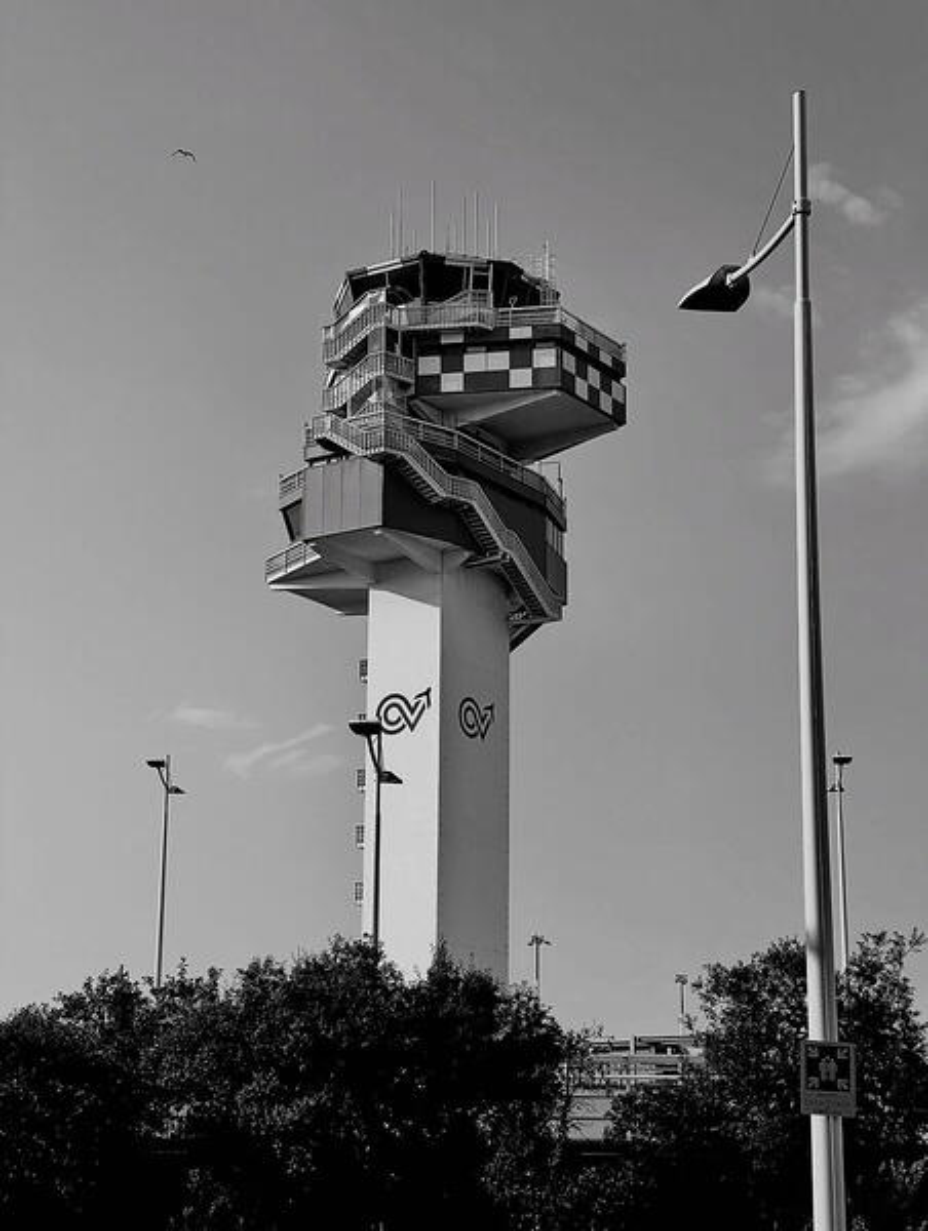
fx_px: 2281
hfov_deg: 23.0
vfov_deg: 30.2
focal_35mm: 64
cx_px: 464
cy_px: 616
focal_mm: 7.5
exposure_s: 1/1672
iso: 20
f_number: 2.2
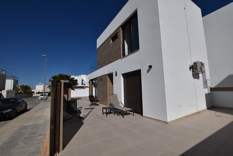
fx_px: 97
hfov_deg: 100.4
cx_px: 116
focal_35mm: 15
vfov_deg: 77.4
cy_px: 78
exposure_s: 1/1250
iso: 200
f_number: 10
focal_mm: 10
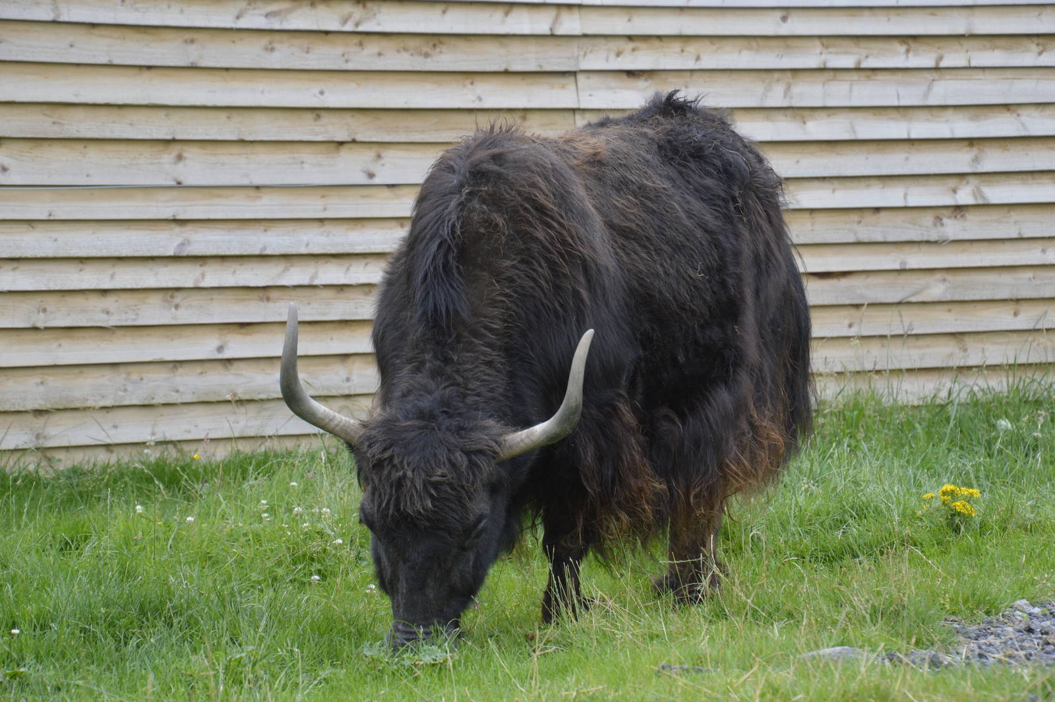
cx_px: 528
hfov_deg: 15.9
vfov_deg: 10.6
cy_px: 351
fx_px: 3777
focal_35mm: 129
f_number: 5.6
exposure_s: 1/500
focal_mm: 86
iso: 640
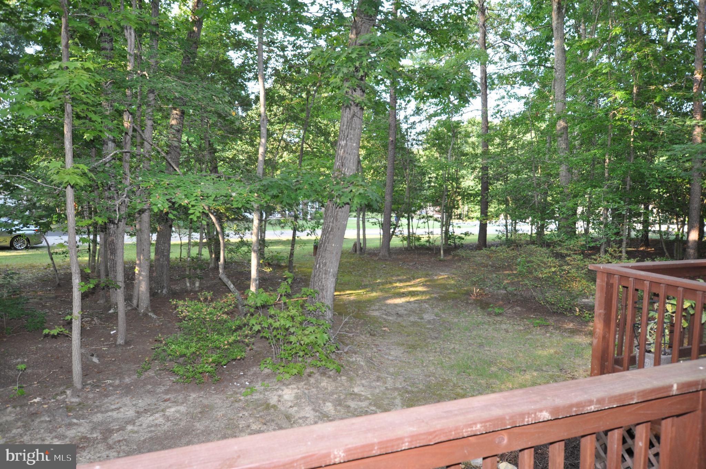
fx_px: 499
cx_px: 353
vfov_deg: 50.3
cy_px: 234
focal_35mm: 26
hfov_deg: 70.5
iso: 400
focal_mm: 17
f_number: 5
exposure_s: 1/100
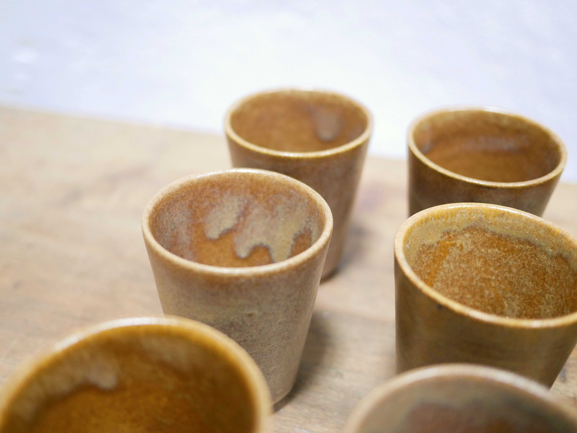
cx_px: 288
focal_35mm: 40
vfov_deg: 36.0
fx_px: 667
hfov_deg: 46.8
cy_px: 216
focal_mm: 20
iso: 2000
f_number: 1.7
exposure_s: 1/60
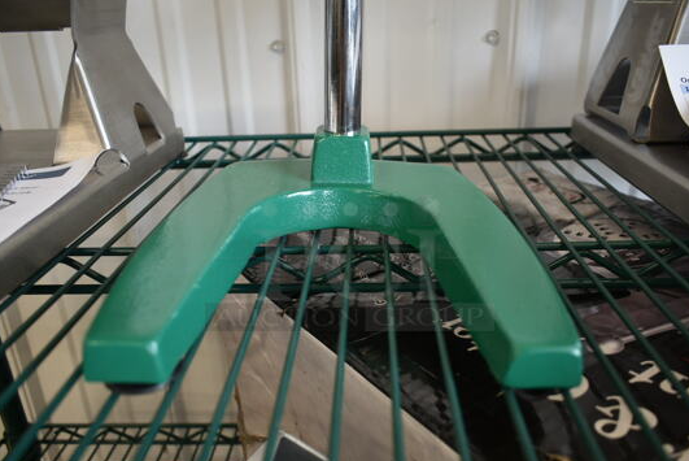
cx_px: 350
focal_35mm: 31
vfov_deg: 42.3
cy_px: 262
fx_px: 594
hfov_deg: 60.2
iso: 180
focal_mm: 18
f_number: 3.5
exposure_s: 1/30
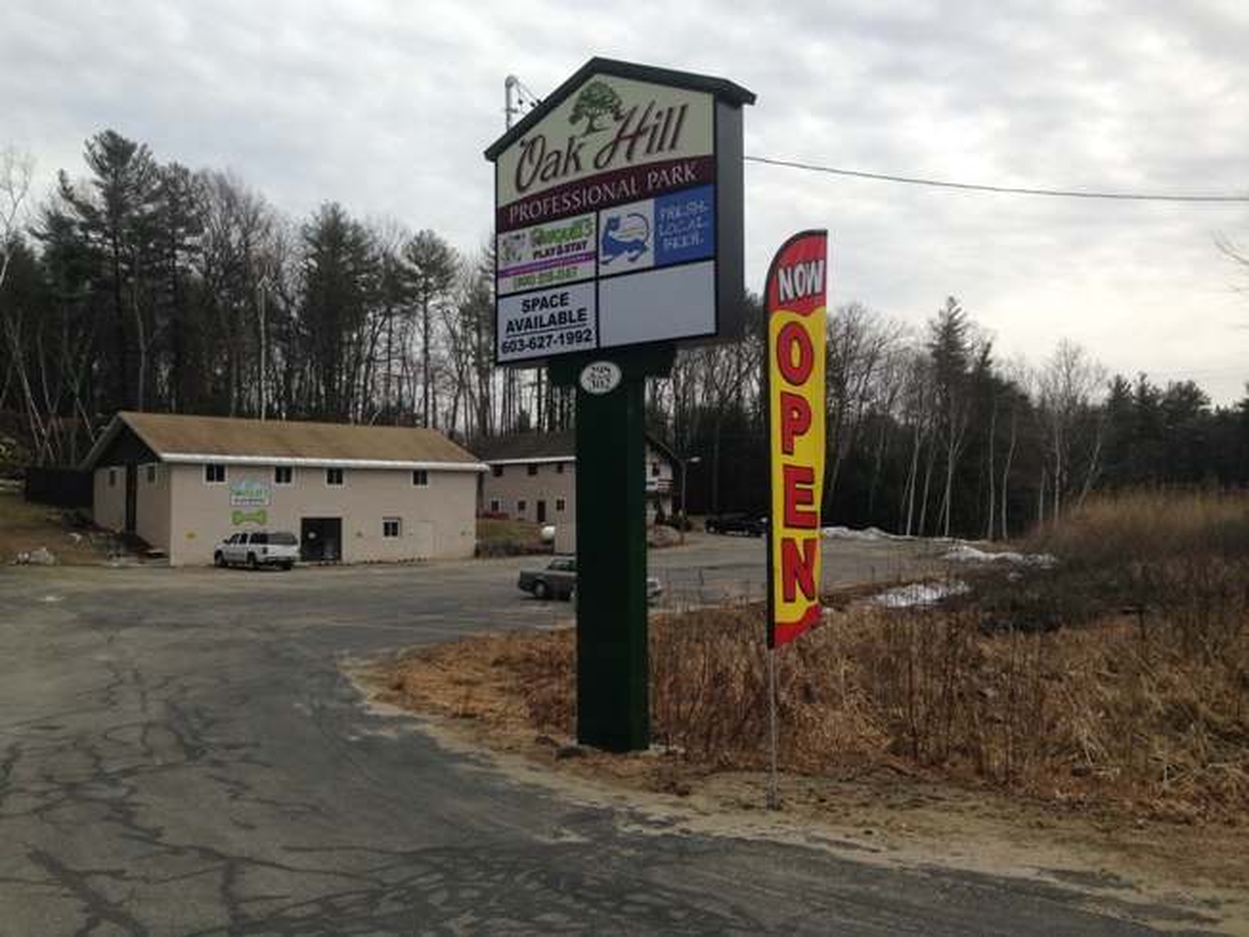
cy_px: 468
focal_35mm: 33
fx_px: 1191
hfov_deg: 55.3
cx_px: 624
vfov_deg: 43.0
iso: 50
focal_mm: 4.12
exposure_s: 1/1466
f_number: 2.4
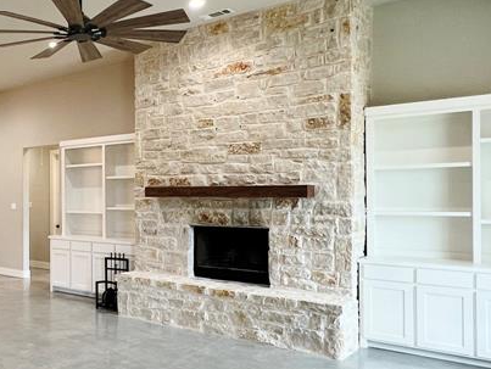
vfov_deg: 43.0
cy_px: 192
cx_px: -6
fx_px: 468
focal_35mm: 33
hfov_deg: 46.0
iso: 125
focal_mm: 1.57
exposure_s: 1/60
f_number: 1.8
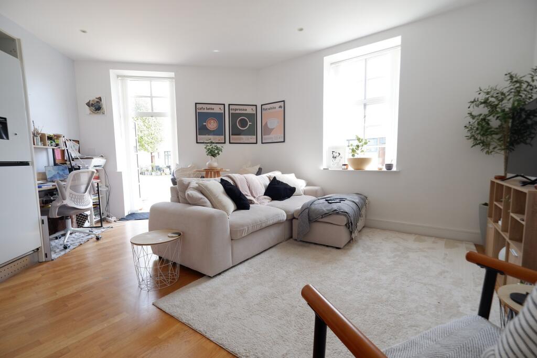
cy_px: 179
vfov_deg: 77.3
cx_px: 268
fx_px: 224
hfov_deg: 100.4
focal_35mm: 15
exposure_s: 1/52
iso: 200
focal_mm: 10
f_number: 4
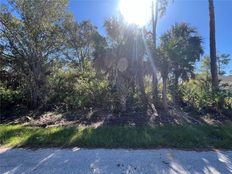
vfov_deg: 89.9
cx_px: 116
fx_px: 87
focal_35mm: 13
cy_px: 87
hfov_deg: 106.2
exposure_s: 1/364
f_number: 1.8
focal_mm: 1.57
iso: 32
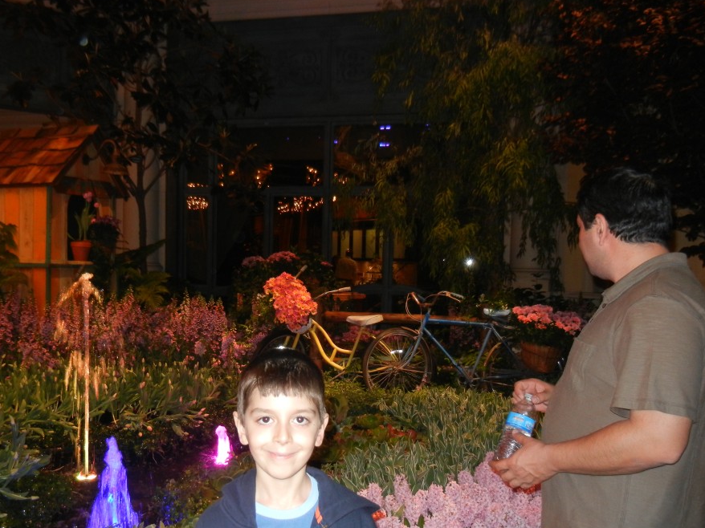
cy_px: 304
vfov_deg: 40.6
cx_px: 302
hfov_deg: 52.5
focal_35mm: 35
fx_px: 713
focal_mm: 5.4
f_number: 3.5
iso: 326
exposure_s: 1/30
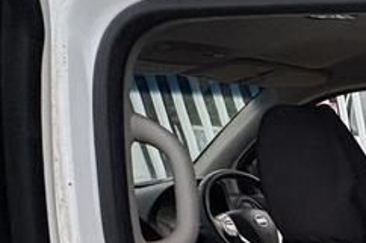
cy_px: 355
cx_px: 625
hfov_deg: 23.5
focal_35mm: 54
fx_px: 549
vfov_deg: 21.4
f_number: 2.2
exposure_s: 1/318
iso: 40
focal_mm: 2.22
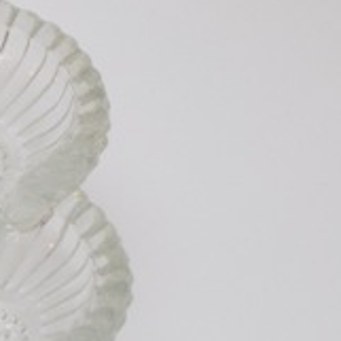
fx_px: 4866
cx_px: -646
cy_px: 219
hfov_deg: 3.9
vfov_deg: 4.0
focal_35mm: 437
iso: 800
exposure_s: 1/60
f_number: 5.6
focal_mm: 55
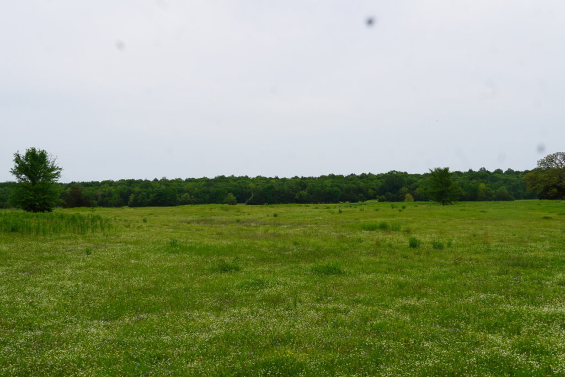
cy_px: 188
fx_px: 683
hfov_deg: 45.0
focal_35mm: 44
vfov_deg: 30.9
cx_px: 282
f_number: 11
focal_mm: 29
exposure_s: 1/160
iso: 100
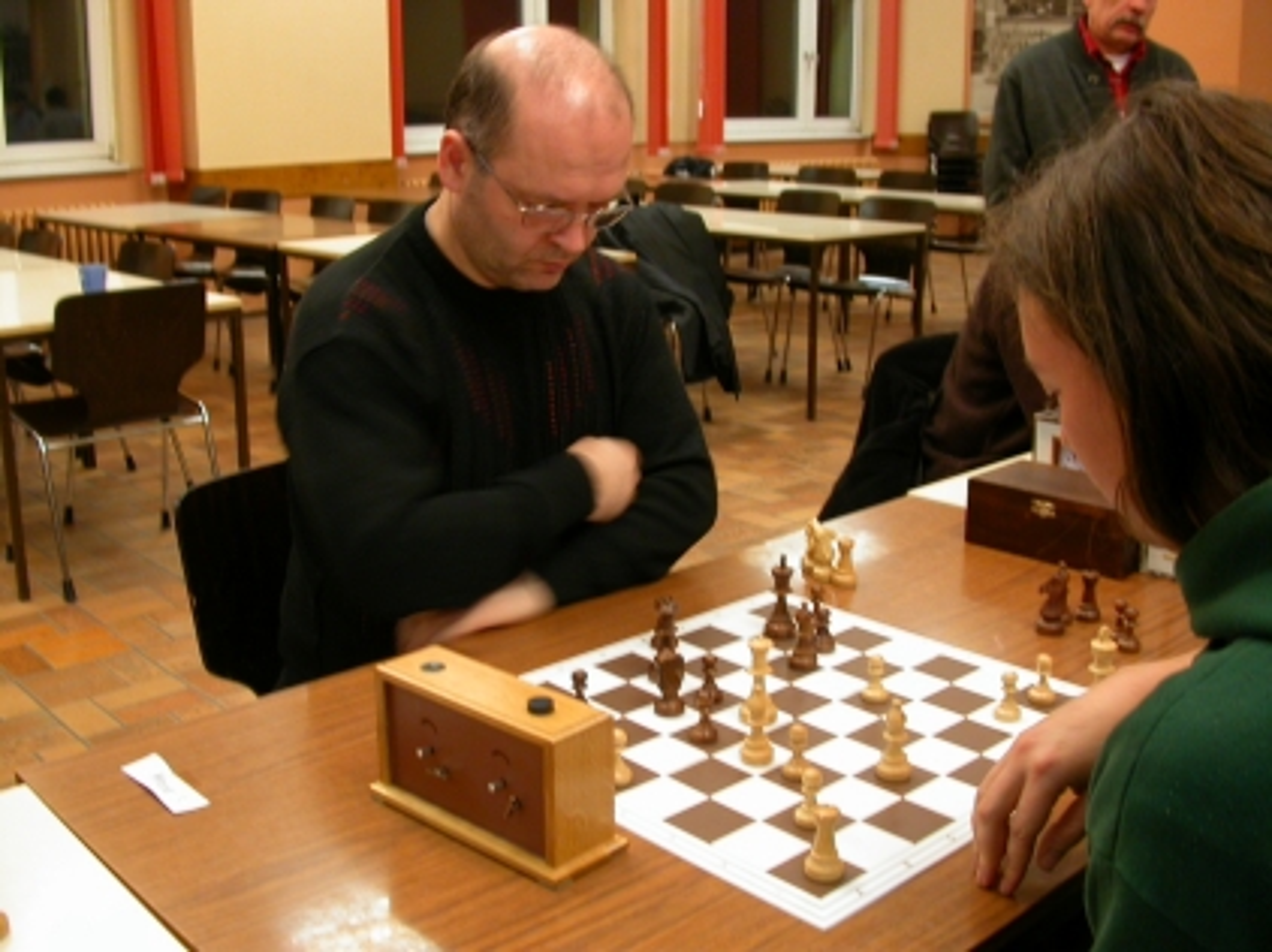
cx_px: 636
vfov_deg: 37.7
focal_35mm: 38
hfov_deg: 49.0
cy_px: 476
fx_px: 1396
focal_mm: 7.85
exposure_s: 1/10.8
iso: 100
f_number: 2.6
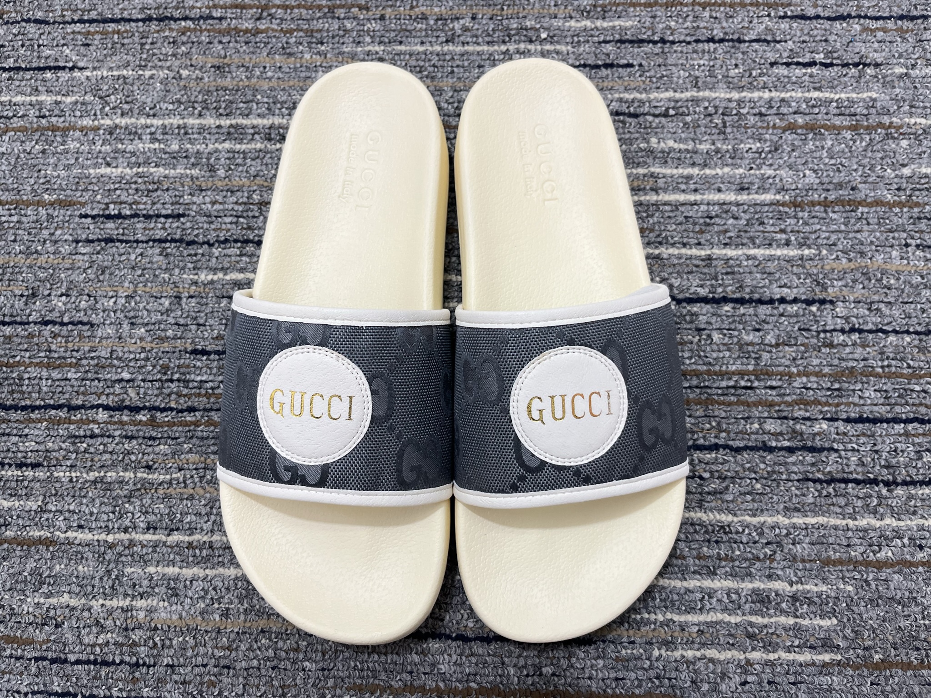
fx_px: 699
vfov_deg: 53.1
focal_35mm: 26
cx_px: 466
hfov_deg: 67.3
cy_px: 349
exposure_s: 1/100
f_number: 1.6
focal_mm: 5.1
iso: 125
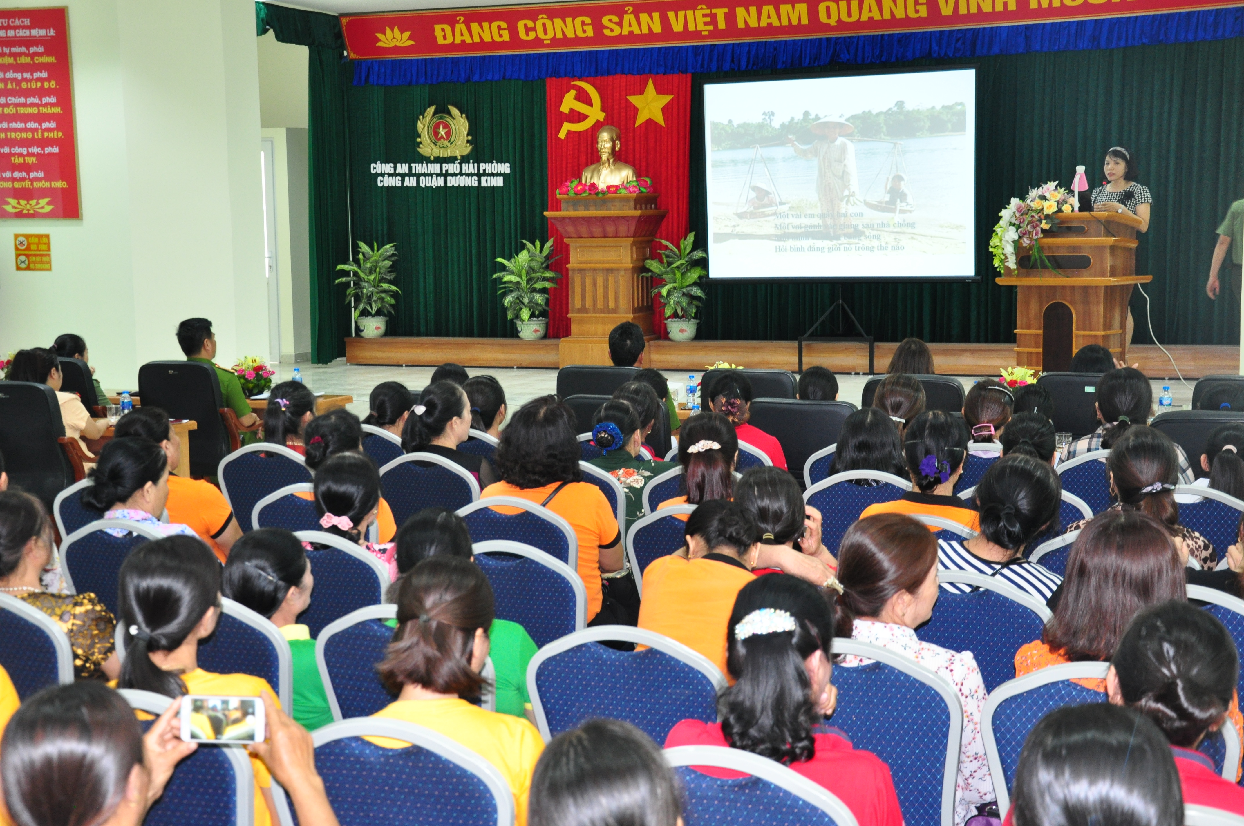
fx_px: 1967
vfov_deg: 23.7
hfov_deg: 35.1
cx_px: 622
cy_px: 413
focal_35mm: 57
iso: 800
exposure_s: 1/25
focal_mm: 38
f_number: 4.5
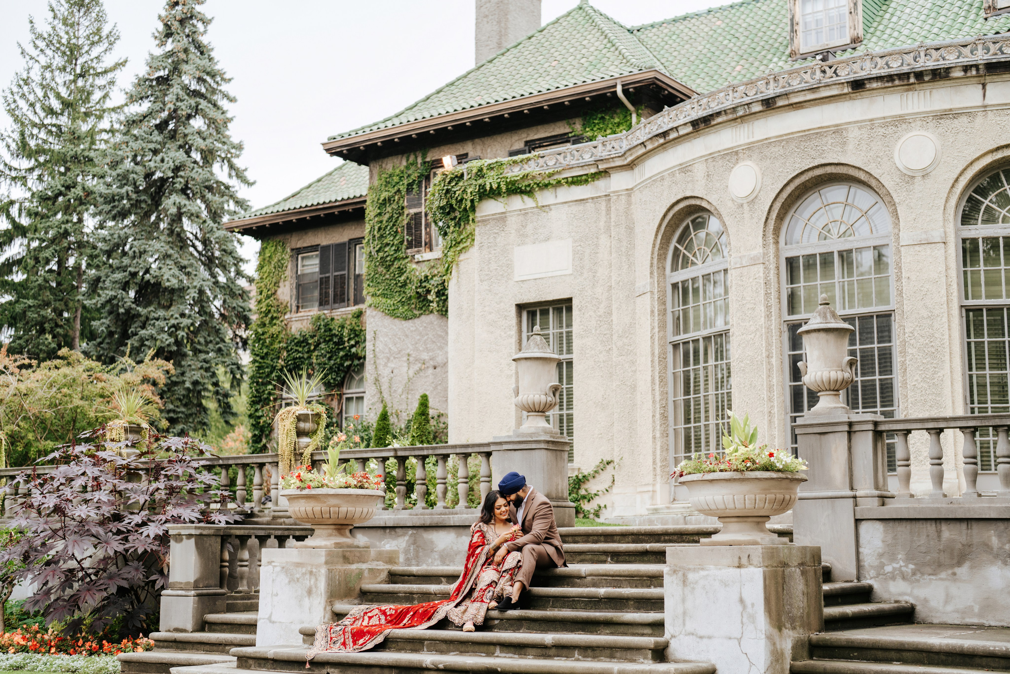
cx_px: 505
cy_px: 337
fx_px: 1403
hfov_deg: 39.6
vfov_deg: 27.0
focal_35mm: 50
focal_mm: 50
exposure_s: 1/800
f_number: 2
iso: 100
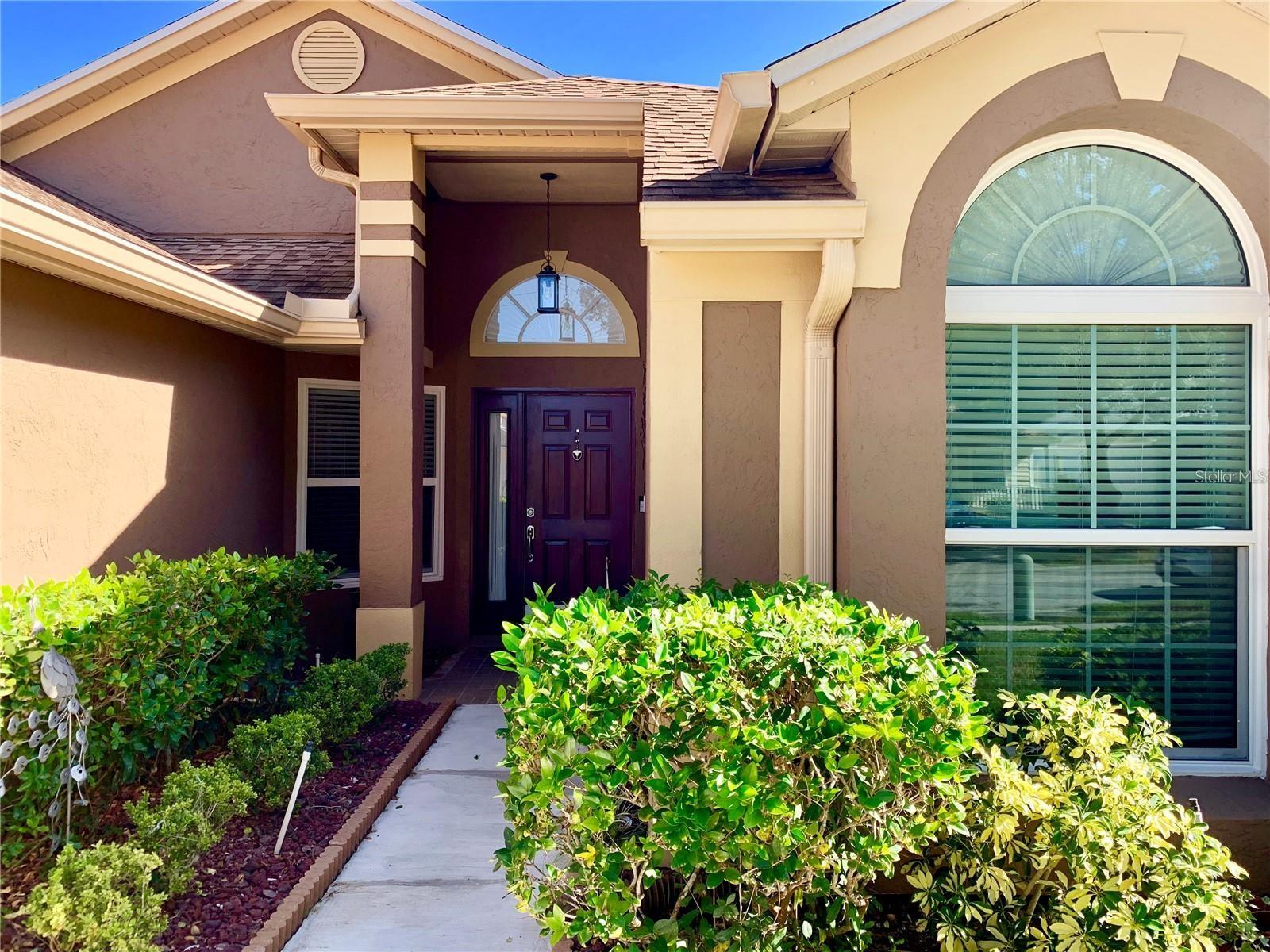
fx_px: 954
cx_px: 635
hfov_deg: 67.3
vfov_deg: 53.1
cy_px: 476
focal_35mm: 26
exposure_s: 1/298
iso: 25
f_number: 1.8
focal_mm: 4.25
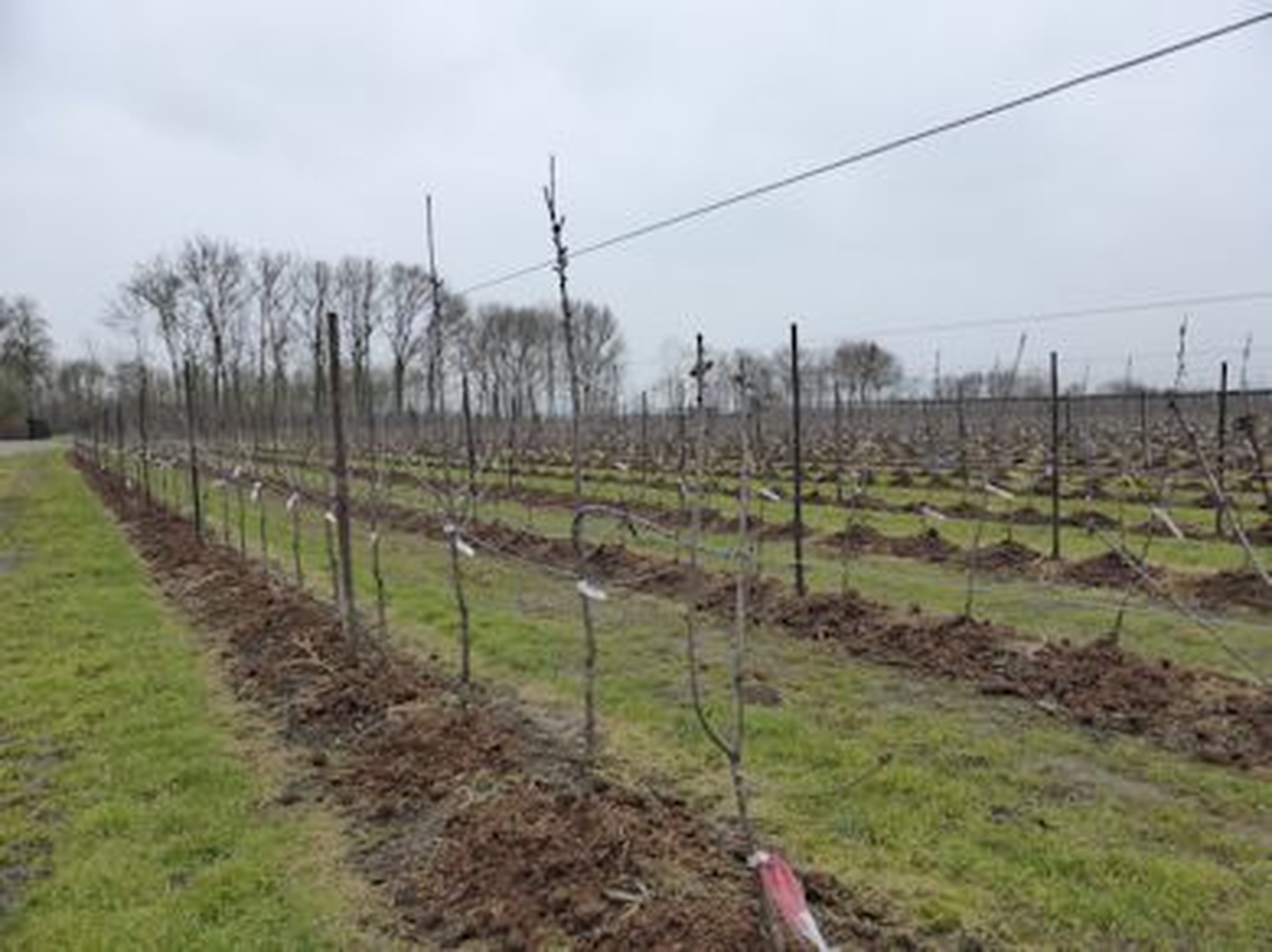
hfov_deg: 71.6
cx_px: 636
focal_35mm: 24
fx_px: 881
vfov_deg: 56.8
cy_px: 476
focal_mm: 4.3
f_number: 3.3
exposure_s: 1/320
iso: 200
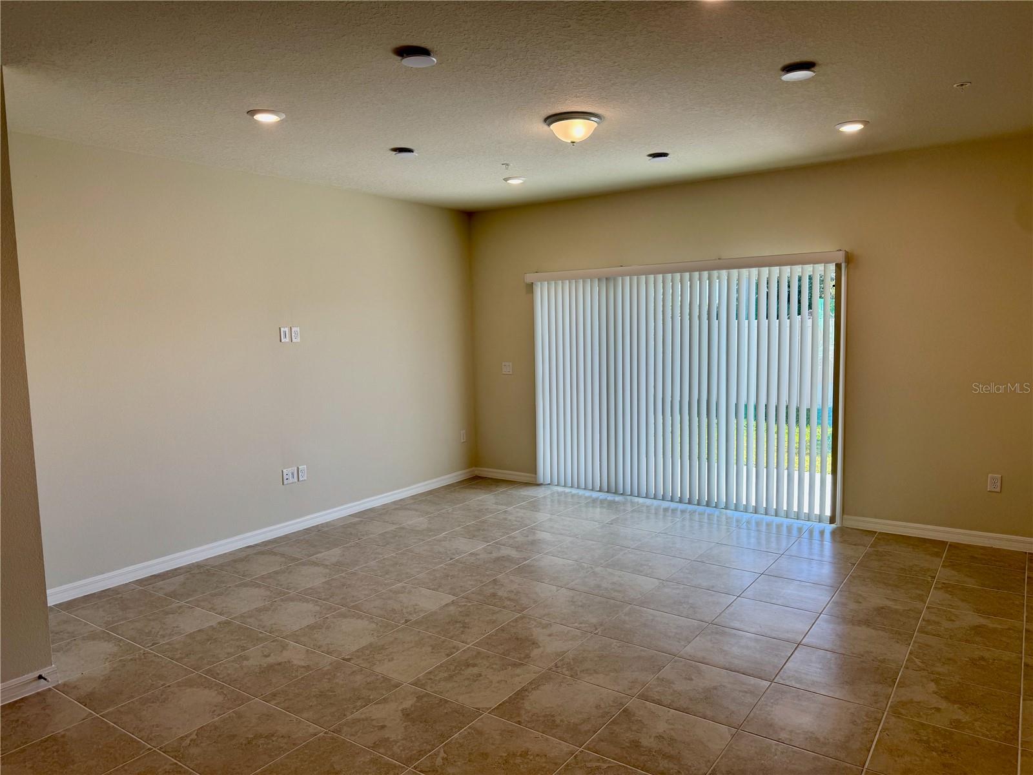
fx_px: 716
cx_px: 516
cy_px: 388
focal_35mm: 24
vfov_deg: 56.8
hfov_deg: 71.6
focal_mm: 6.76
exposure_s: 1/356
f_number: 1.78
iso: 80
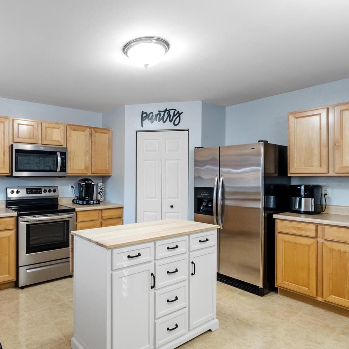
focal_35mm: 21
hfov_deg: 69.5
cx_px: 108
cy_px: 174
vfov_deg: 72.1
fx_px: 240
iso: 400
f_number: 8
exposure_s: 1/6
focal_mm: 8
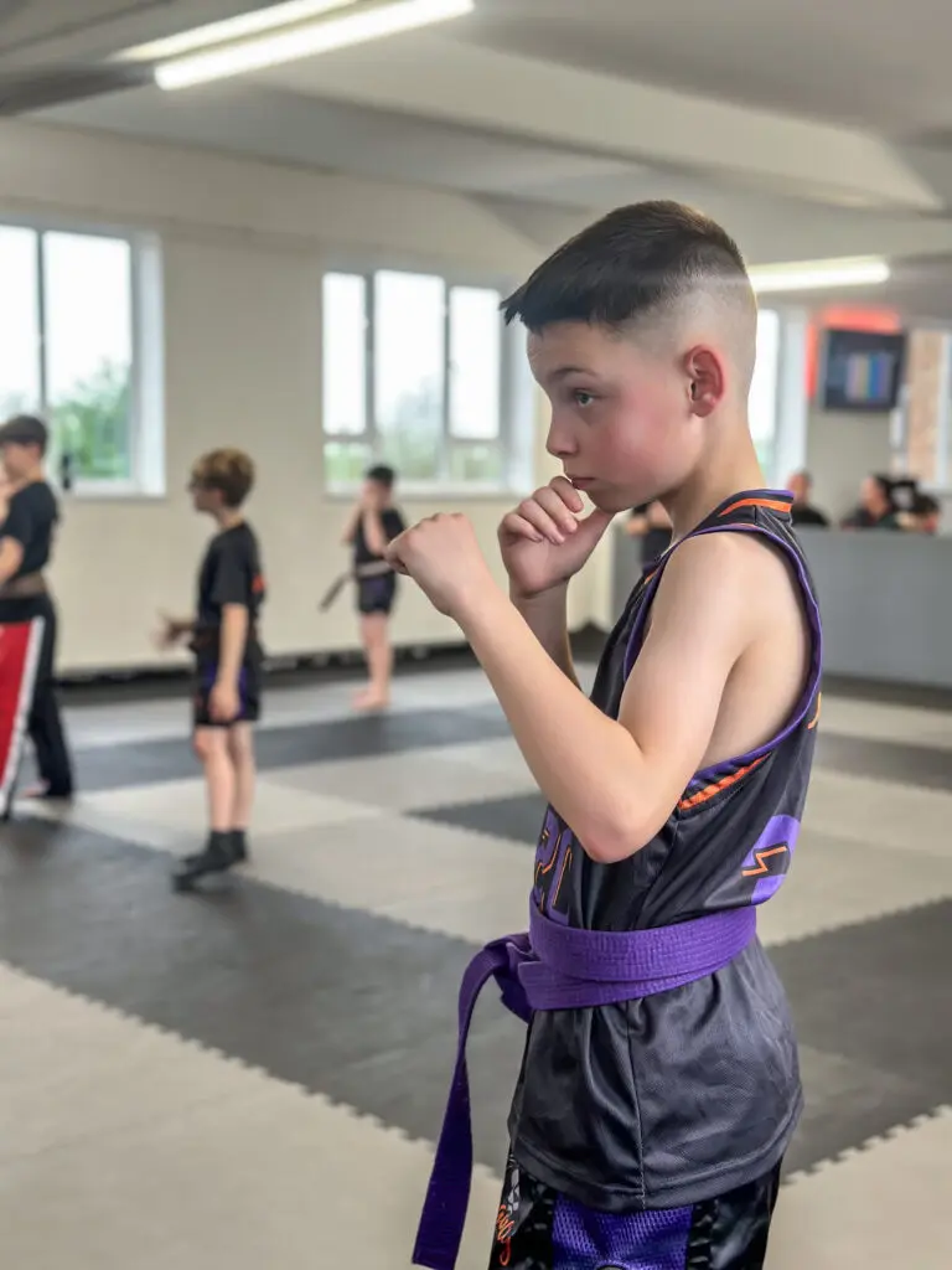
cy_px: 635
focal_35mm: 48
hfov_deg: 30.3
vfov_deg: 39.7
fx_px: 1760
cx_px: 476
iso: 64
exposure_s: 1/50
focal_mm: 6.86
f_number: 1.78
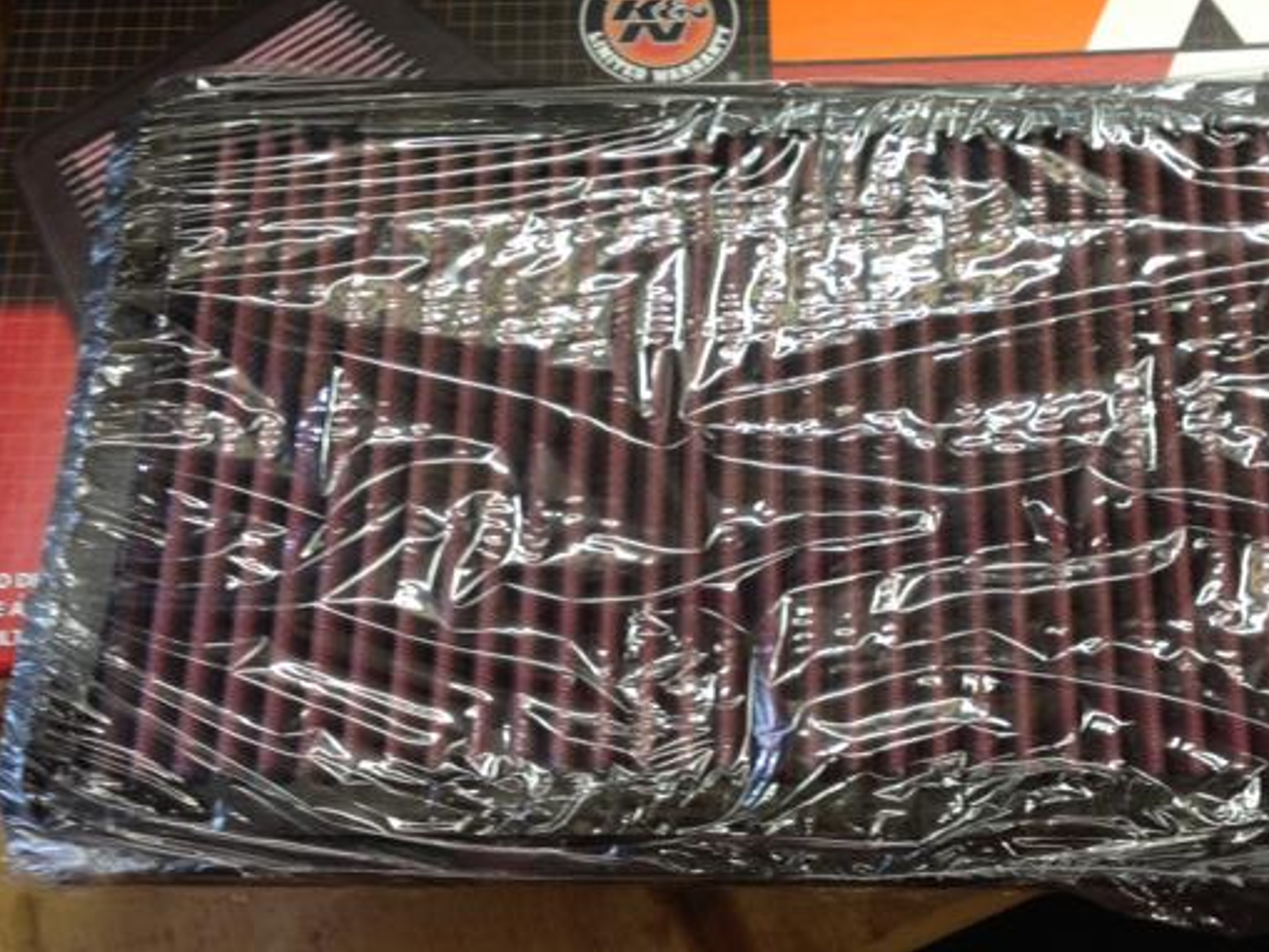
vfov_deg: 26.6
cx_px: 813
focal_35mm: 55
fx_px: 2017
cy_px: 424
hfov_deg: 34.7
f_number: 2.4
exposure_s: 1/20
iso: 100
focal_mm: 4.28
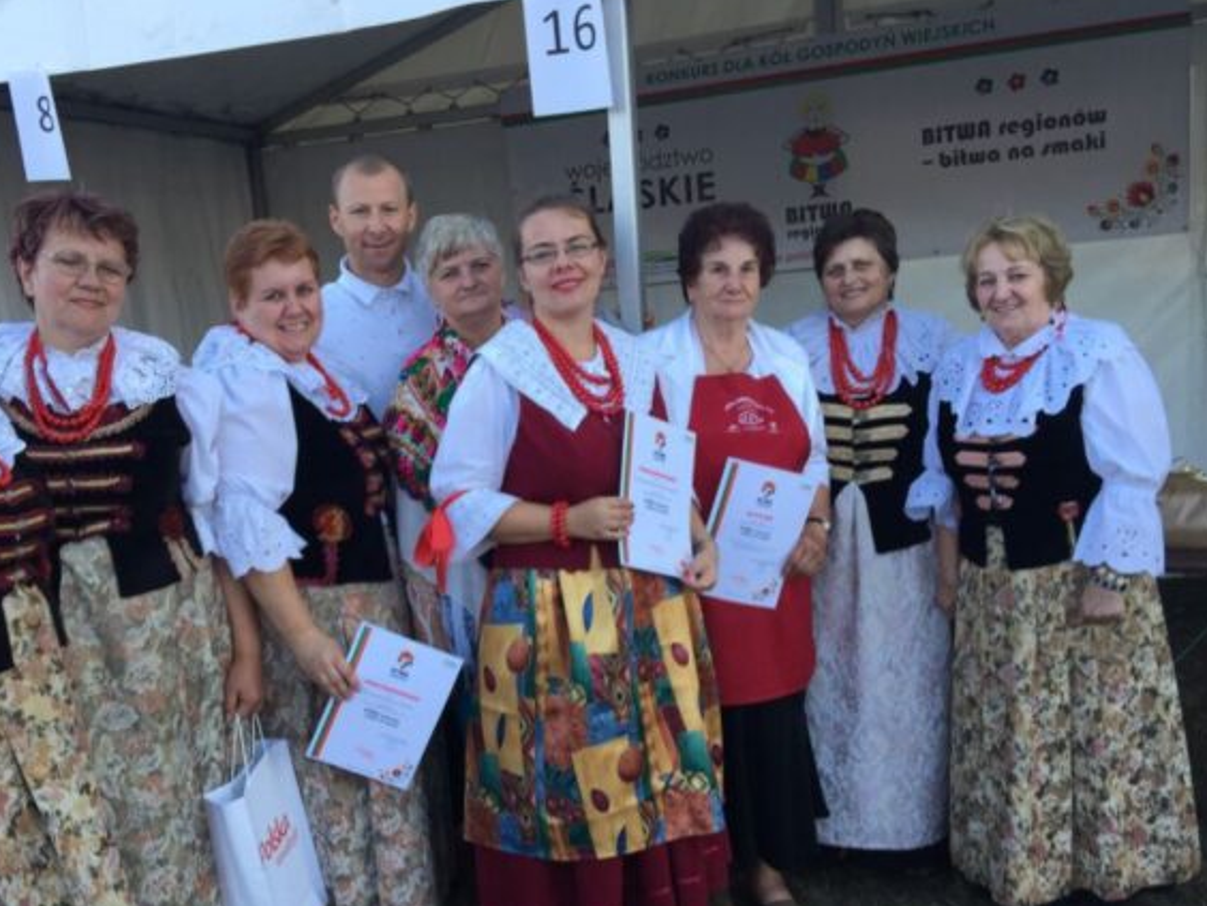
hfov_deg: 51.2
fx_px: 1255
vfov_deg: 39.5
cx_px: 531
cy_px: 539
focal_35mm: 36
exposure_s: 1/147
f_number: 2.2
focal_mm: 4.15
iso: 32
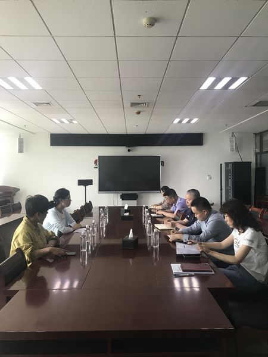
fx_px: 289
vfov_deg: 63.4
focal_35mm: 28
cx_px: 134
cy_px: 178
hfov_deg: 49.7
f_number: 1.8
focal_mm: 3.99
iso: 40
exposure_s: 1/25
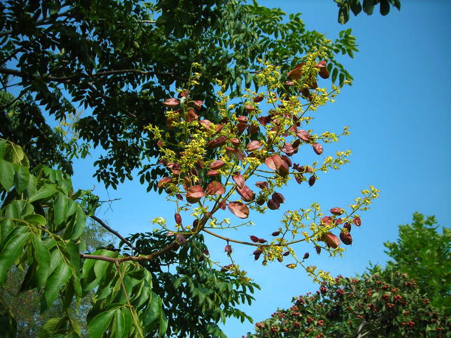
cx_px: 226
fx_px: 495
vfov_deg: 37.7
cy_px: 169
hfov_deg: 49.0
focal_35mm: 38
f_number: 3.2
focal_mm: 6.3
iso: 50
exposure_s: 1/381
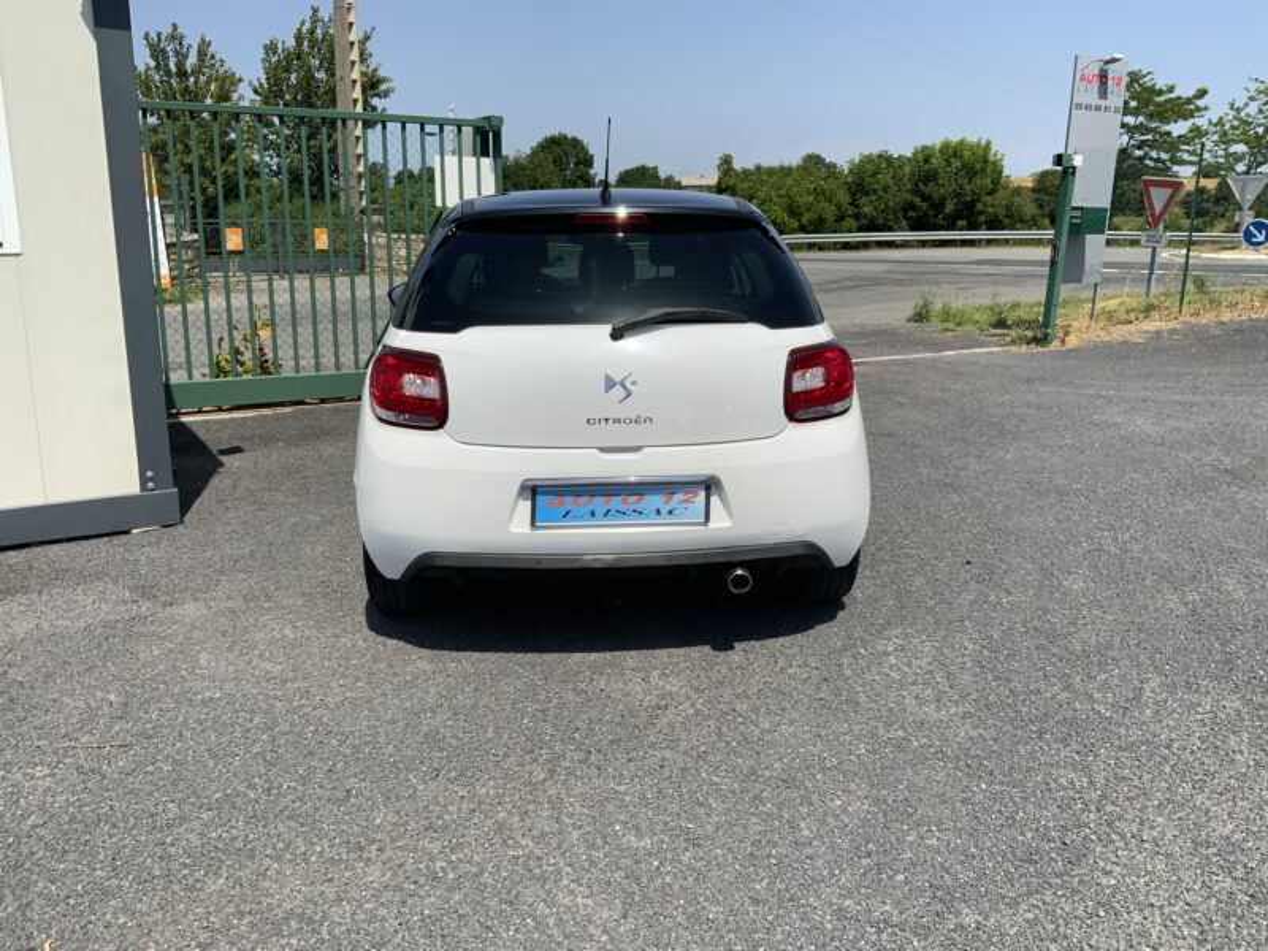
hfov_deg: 61.7
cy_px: 476
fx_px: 1062
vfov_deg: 48.2
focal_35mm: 29
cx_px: 634
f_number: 1.8
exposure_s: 1/3125
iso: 20
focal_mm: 3
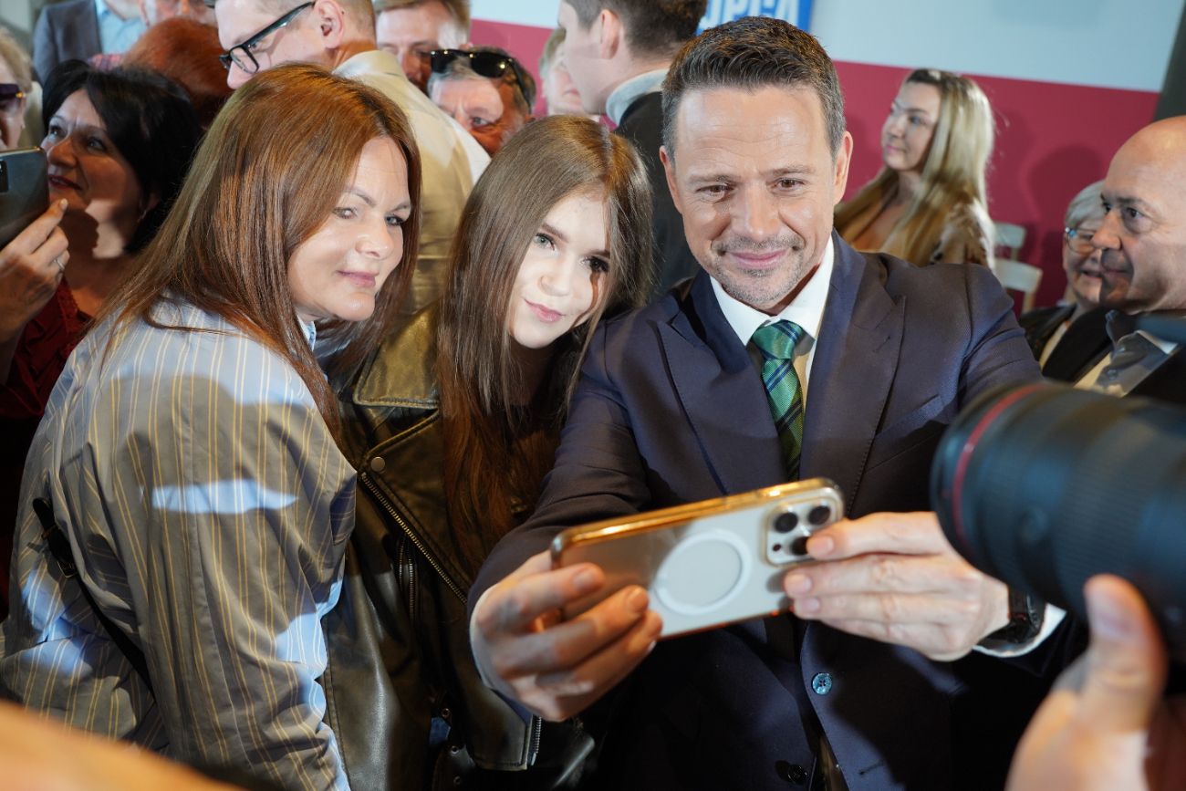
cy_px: 396
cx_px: 593
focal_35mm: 35
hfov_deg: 54.4
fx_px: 1153
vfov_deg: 37.9
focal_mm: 35
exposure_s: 1/100
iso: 1250
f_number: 5.6
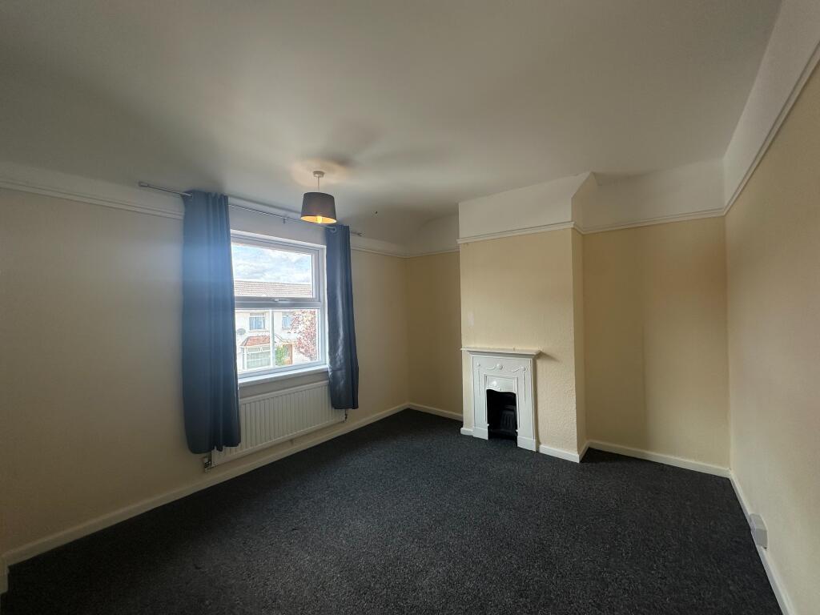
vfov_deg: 85.7
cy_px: 308
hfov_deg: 102.1
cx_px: 410
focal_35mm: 14
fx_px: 332
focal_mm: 2.22
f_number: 2.2
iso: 40
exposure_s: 1/231
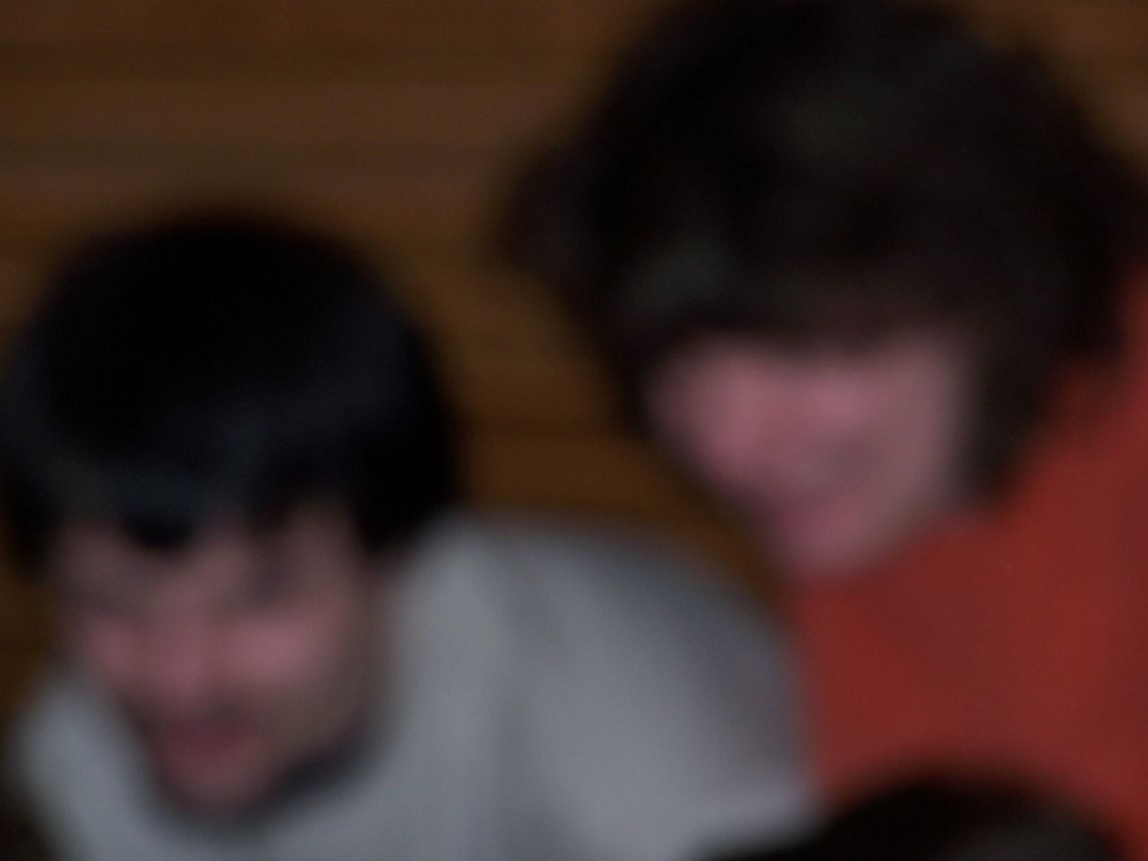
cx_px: 574
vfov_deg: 6.2
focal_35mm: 238
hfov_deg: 8.3
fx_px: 7893
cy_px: 430
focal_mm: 39.5
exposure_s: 1/160
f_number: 3.3
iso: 80
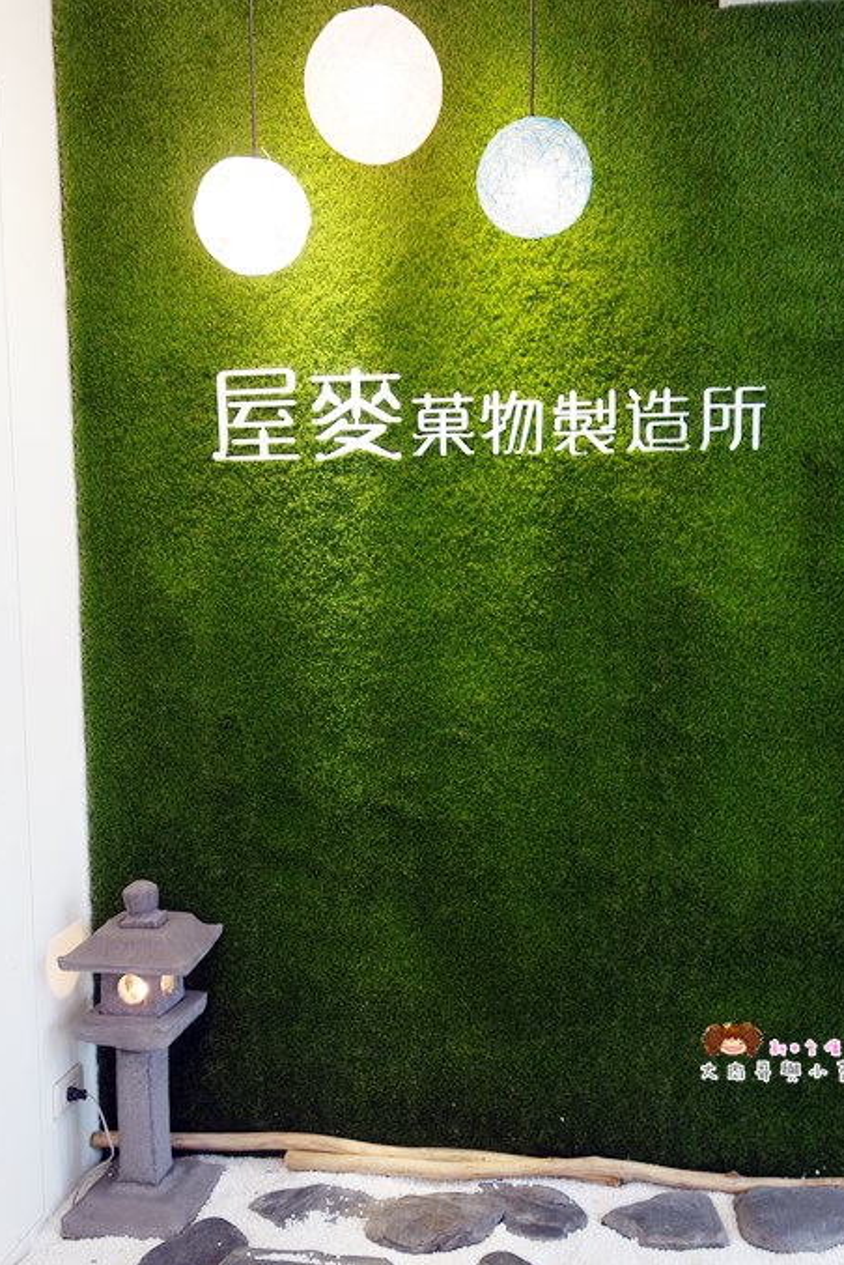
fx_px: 1089
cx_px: 457
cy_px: 699
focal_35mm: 31
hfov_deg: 42.3
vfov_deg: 60.1
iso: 125
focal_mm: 10.4
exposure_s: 1/50
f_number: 2.5
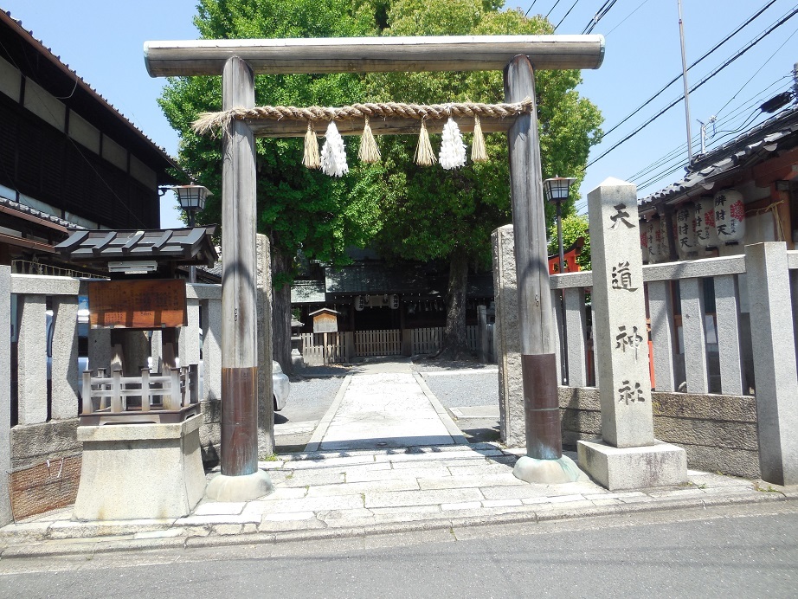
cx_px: 399
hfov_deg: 69.4
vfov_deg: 54.9
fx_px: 576
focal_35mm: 25
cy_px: 300
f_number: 3.1
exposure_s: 1/800
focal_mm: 4.5
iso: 125
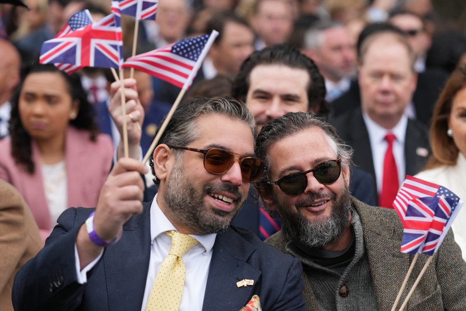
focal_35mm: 137
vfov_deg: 10.0
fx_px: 1773
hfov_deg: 15.0
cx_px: 236
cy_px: 167
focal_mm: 124
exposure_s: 1/800
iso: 320
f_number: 3.5
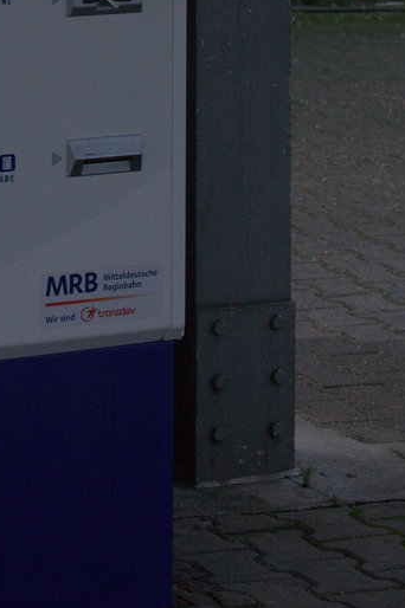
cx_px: -34
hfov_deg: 7.2
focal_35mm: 189
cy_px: -62
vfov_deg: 10.7
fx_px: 3193
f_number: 10
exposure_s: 1/160
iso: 400
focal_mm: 83
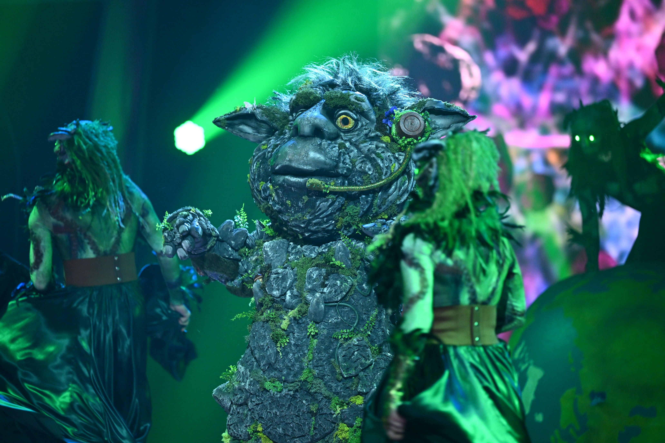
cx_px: 332
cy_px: 222
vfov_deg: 8.3
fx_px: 3048
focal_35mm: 165
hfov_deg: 12.5
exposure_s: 1/320
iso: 2500
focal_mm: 165
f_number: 2.8
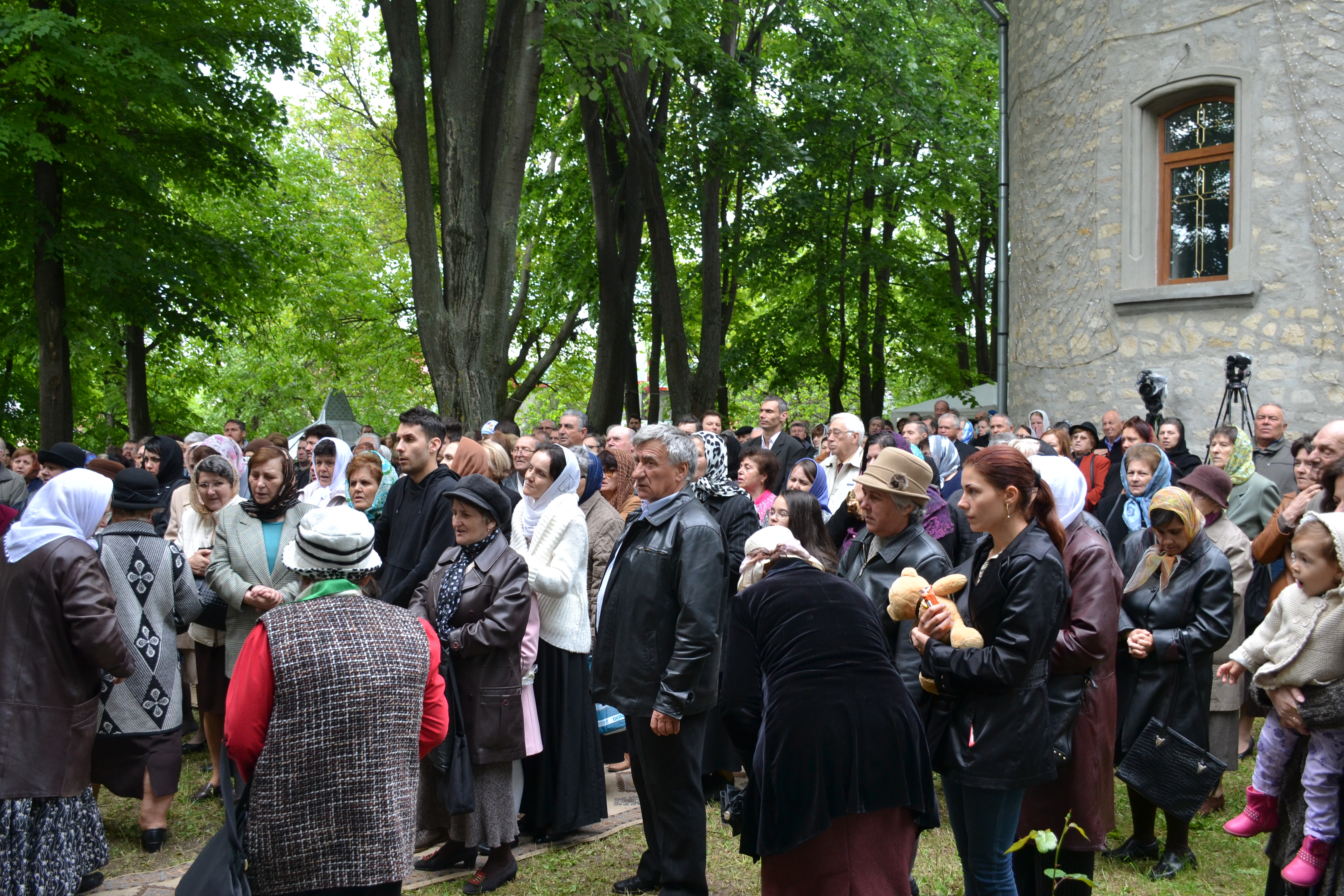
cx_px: 662
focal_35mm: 31
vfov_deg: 42.3
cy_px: 440
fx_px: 1157
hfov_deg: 60.3
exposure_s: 1/250
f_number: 5.6
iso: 400
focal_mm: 20
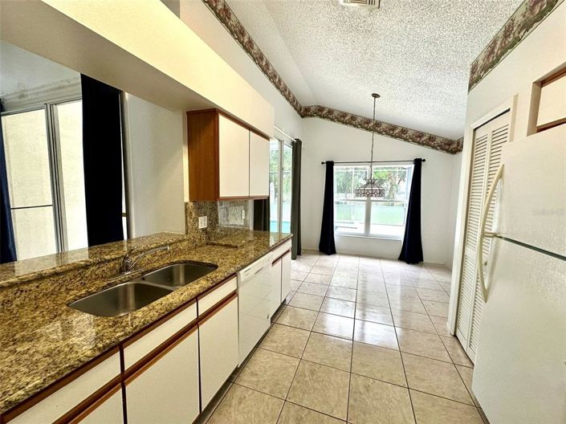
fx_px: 229
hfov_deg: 102.1
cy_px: 212
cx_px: 283
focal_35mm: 14
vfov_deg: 85.6
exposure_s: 1/120
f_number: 2.2
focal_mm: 2.22
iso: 125
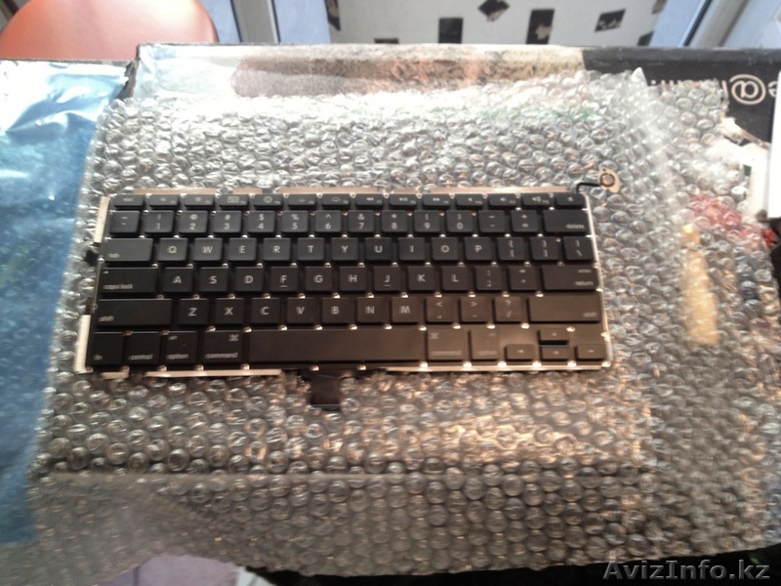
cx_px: 390
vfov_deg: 40.7
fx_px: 790
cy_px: 293
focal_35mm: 35
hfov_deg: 52.6
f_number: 2.4
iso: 80
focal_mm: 4.28
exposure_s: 1/20
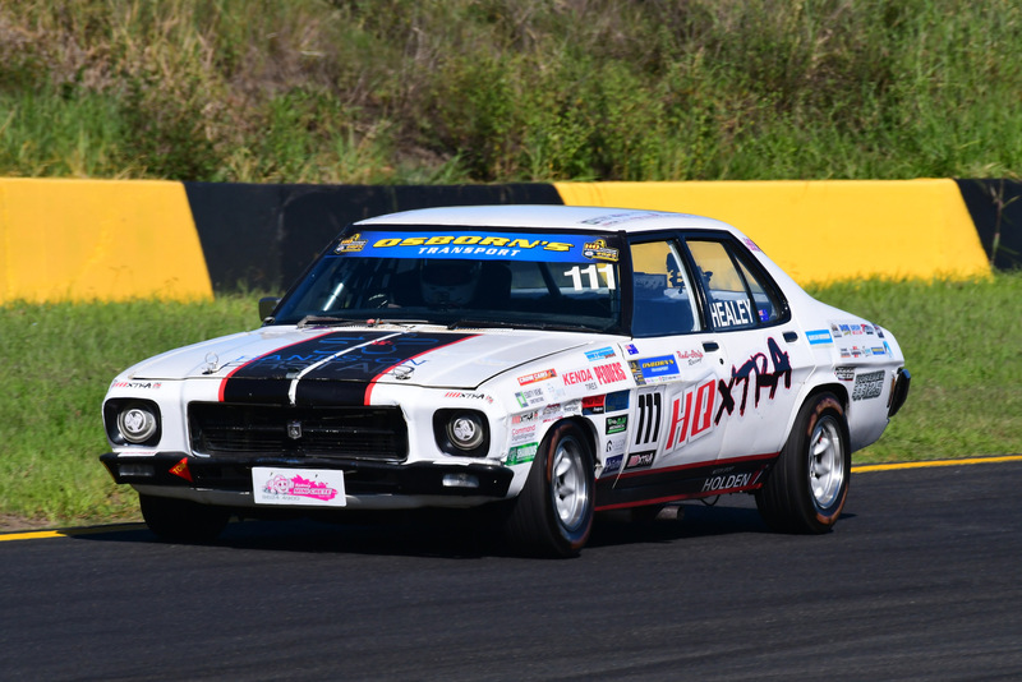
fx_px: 21298
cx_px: 511
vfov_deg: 1.8
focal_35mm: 750
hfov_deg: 2.7
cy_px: 341
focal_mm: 500
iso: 400
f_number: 13
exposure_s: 1/640
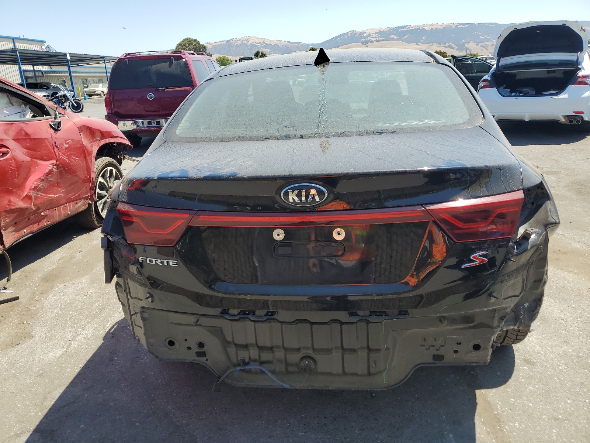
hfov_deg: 67.3
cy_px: 222
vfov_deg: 53.1
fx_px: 443
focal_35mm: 26
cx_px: 295
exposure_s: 1/2000
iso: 50
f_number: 1.5
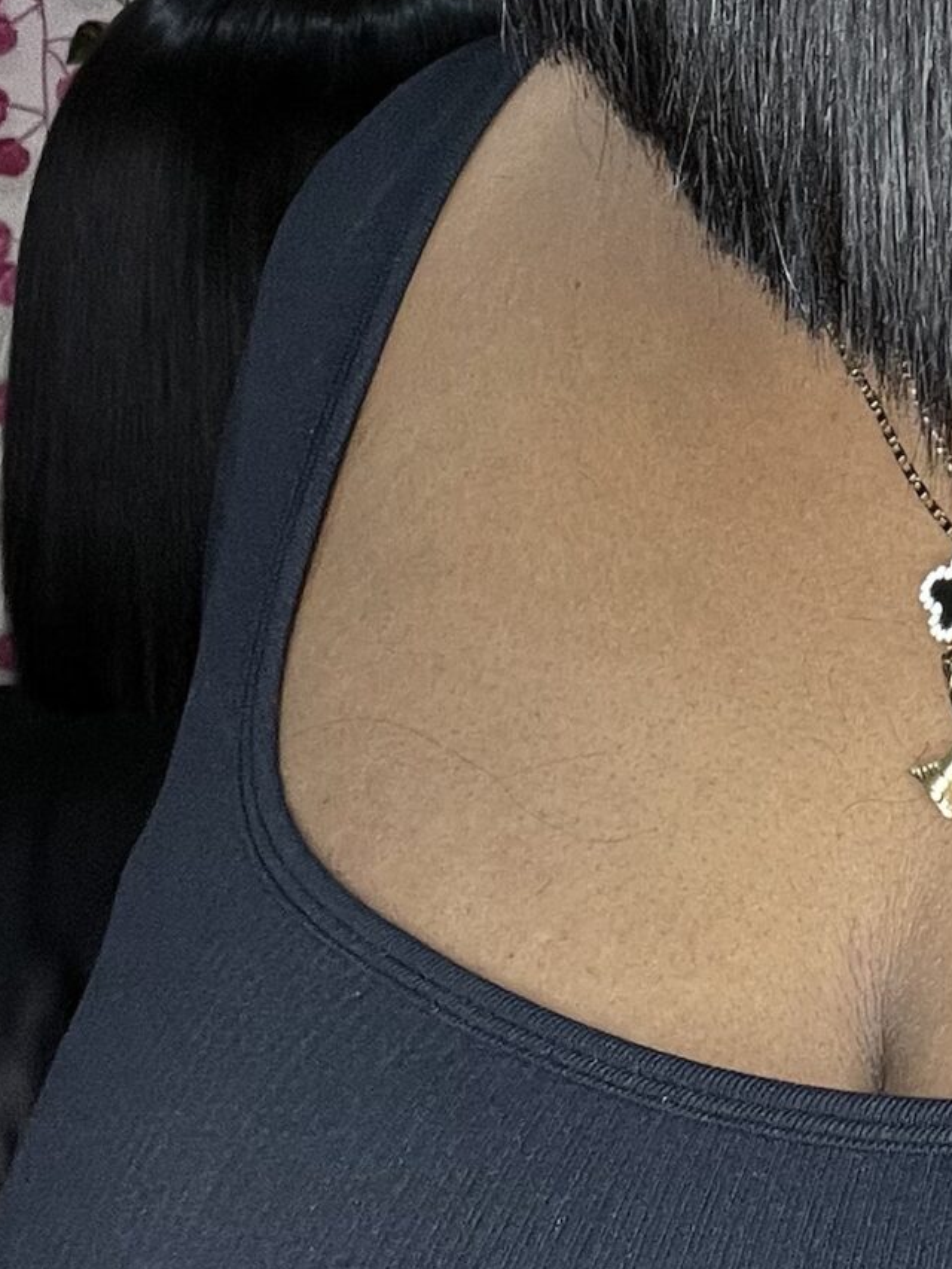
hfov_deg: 15.6
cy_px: -82
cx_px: 1254
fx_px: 3299
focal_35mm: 90
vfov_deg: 20.8
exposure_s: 1/50
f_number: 2.2
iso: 100
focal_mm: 2.71
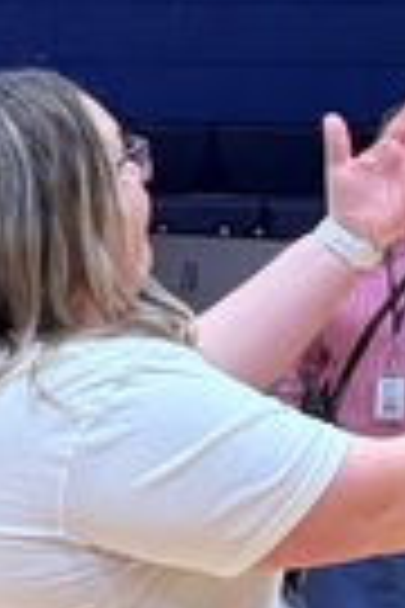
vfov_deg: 10.0
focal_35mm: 205
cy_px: 576
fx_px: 3459
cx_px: -1166
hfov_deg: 5.8
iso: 80
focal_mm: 5.96
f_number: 1.6
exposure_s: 1/120
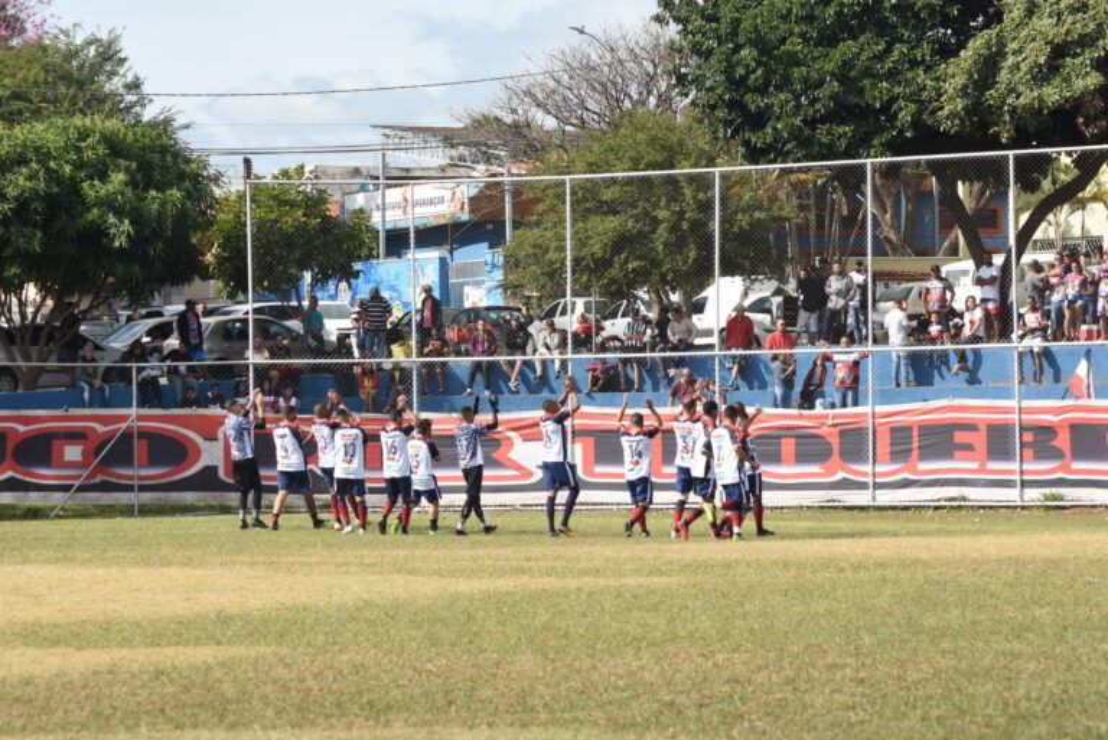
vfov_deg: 8.2
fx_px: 5173
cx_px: 554
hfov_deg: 12.2
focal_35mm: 168
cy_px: 370
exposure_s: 1/800
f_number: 9
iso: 500
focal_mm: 112
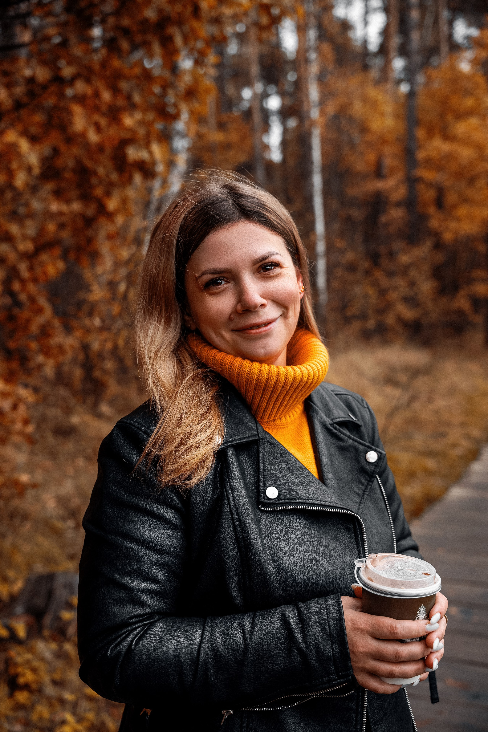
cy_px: 366
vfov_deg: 47.7
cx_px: 244
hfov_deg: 32.9
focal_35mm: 41
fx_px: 828
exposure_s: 1/100
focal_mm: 40.7
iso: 320
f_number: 3.5
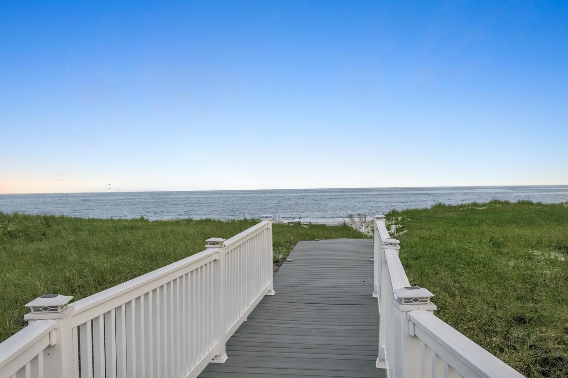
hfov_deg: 53.1
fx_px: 568
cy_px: 189
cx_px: 284
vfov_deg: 36.9
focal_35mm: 36
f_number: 8
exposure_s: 1/160
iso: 400
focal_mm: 24
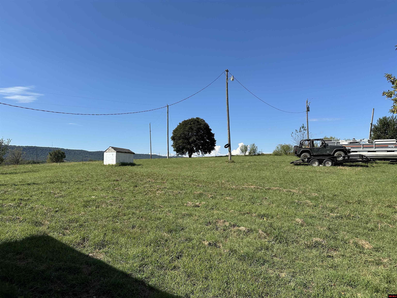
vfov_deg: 56.8
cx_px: 198
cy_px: 149
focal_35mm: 24
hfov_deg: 71.6
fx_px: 275
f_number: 1.78
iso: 80
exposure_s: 1/4762
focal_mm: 6.86
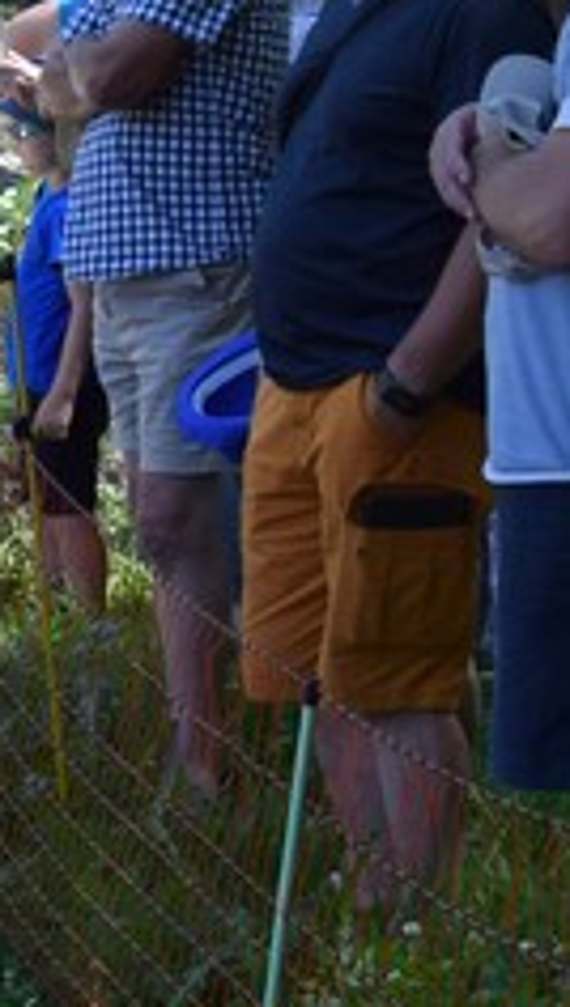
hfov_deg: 6.3
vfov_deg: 11.7
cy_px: 382
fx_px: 4898
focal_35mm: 183
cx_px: -936
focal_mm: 24
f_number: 8
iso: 400
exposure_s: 1/250
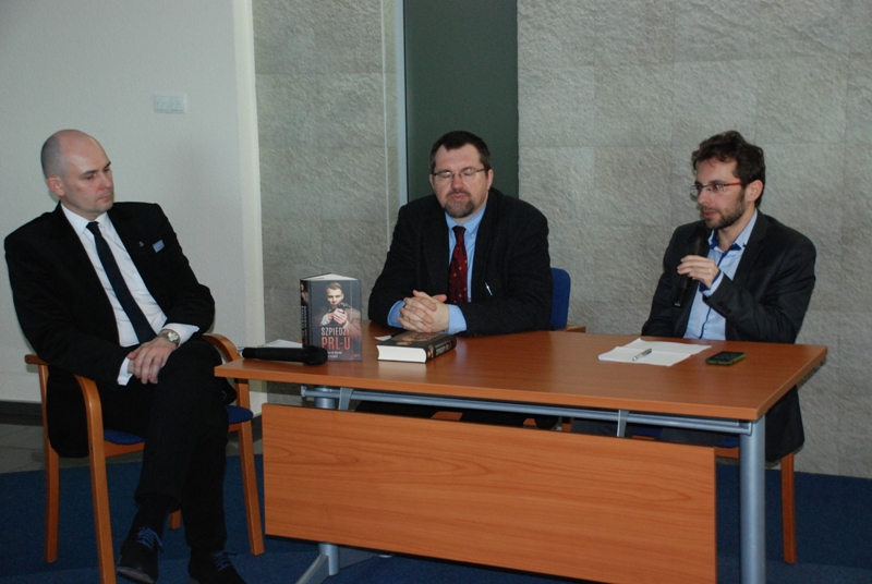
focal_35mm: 57
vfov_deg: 23.9
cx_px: 436
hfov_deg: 35.0
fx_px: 1383
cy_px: 292
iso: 1000
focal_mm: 38
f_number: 5
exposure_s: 1/60
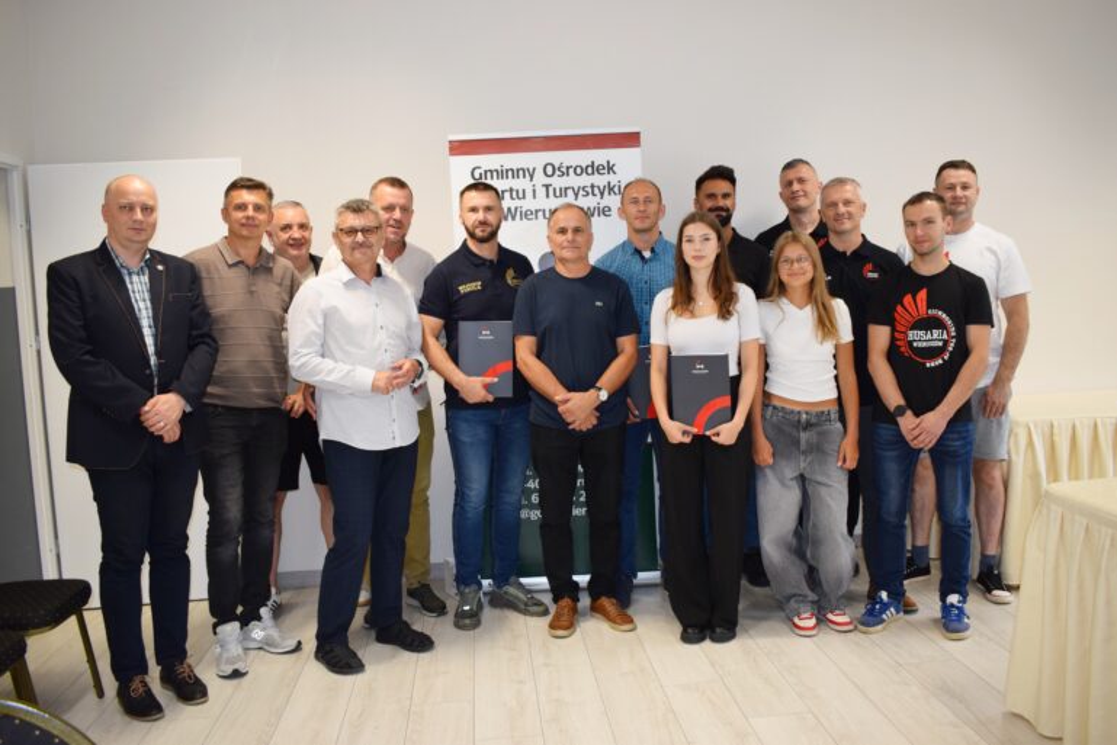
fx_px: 931
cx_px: 558
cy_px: 372
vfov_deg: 43.6
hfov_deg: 61.9
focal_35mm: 30
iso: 800
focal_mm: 20
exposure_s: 1/100
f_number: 5
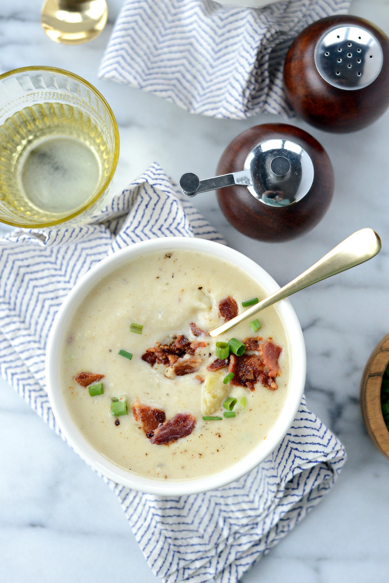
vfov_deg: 39.6
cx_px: 194
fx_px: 810
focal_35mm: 50
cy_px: 292
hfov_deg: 27.0
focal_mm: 50
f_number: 3.2
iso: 2800
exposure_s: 1/400
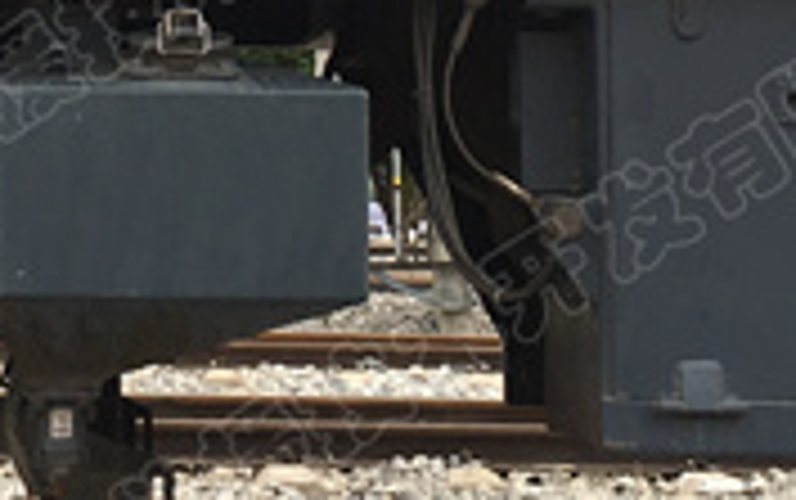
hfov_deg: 14.9
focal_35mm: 139
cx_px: 112
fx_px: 3018
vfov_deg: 9.1
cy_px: -333
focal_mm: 4.15
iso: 25
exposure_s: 1/596
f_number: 2.2
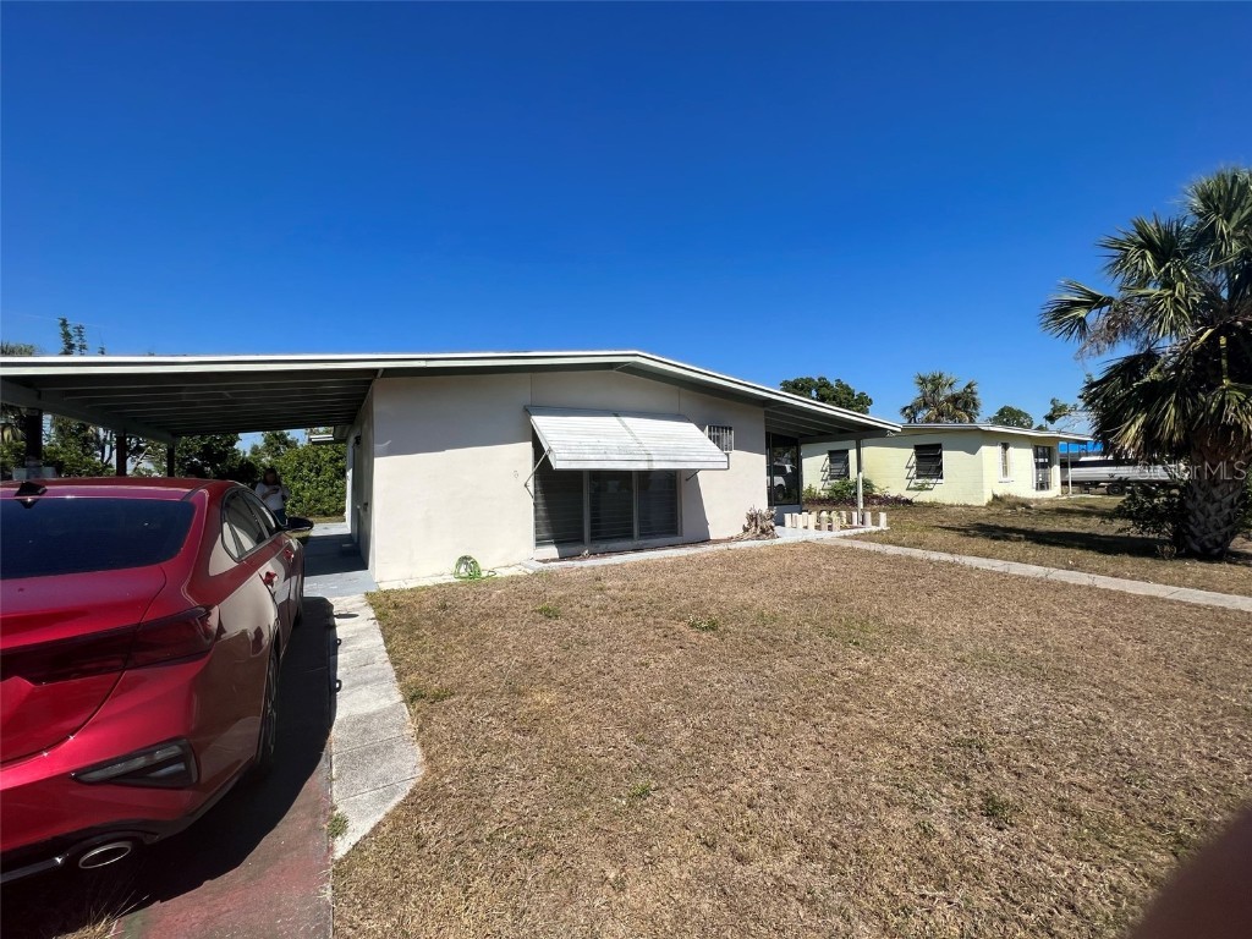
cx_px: 626
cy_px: 470
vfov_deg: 89.9
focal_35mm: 13
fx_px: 470
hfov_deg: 106.2
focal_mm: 1.57
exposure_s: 1/2950
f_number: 1.8
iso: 32
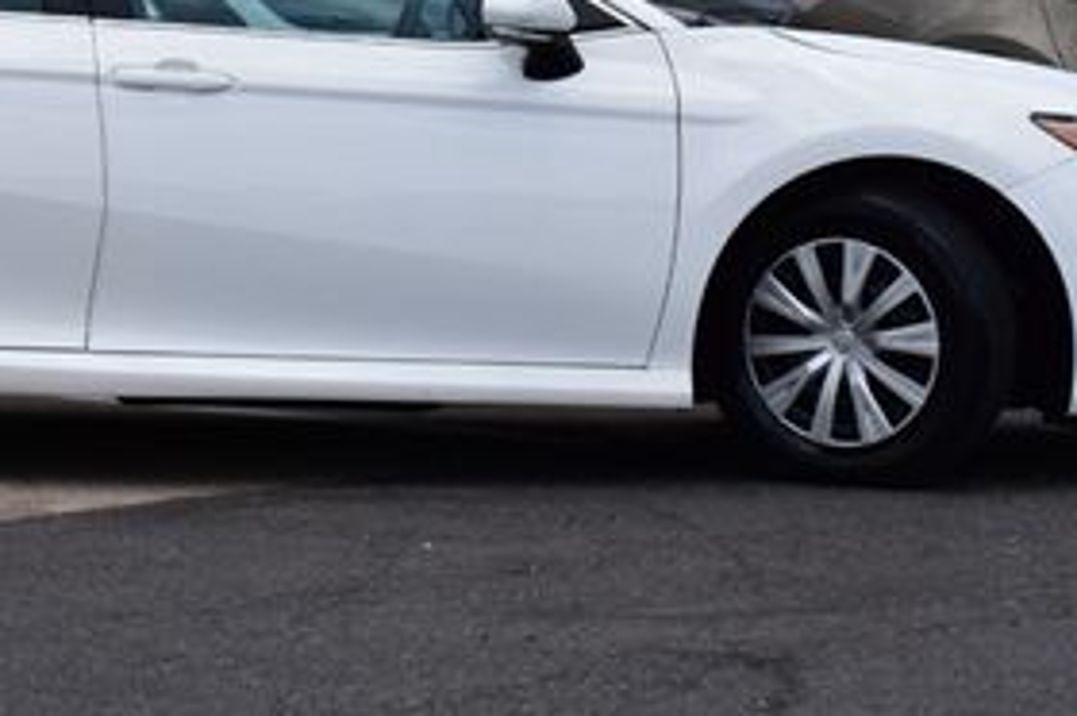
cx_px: 185
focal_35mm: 144
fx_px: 4303
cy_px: -62
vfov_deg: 9.4
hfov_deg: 14.2
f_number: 11
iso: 320
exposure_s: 1/500
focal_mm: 42
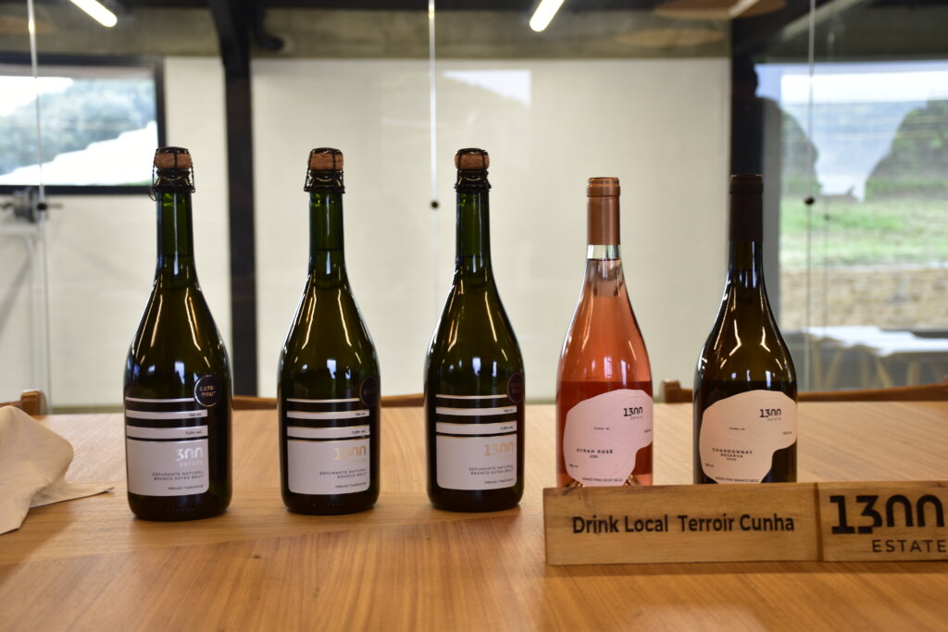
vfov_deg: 26.5
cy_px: 316
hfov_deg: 38.9
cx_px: 474
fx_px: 1343
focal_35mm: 51
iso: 250
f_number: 4.2
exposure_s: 1/40
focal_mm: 34
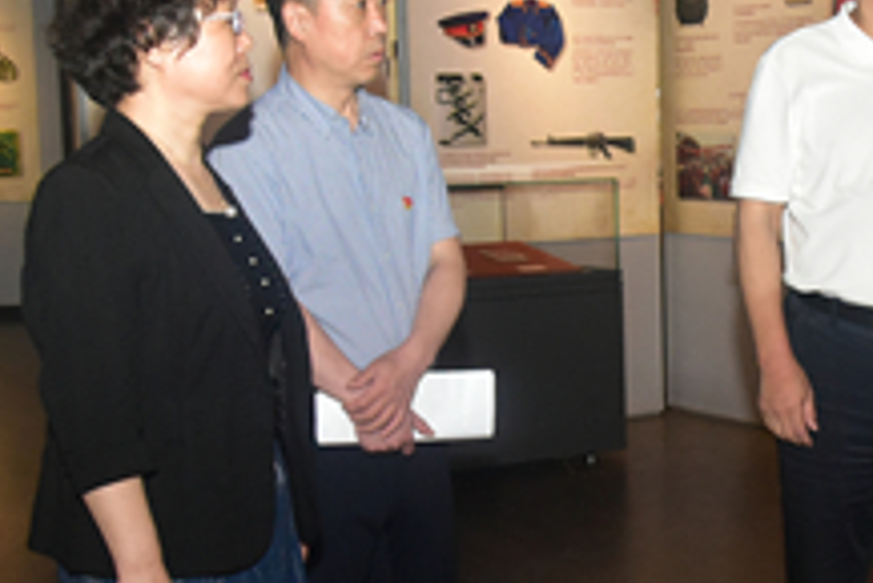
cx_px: 809
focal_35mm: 69
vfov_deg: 19.8
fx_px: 1674
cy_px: 332
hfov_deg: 28.0
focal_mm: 30
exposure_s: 1/60
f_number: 10
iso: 3200
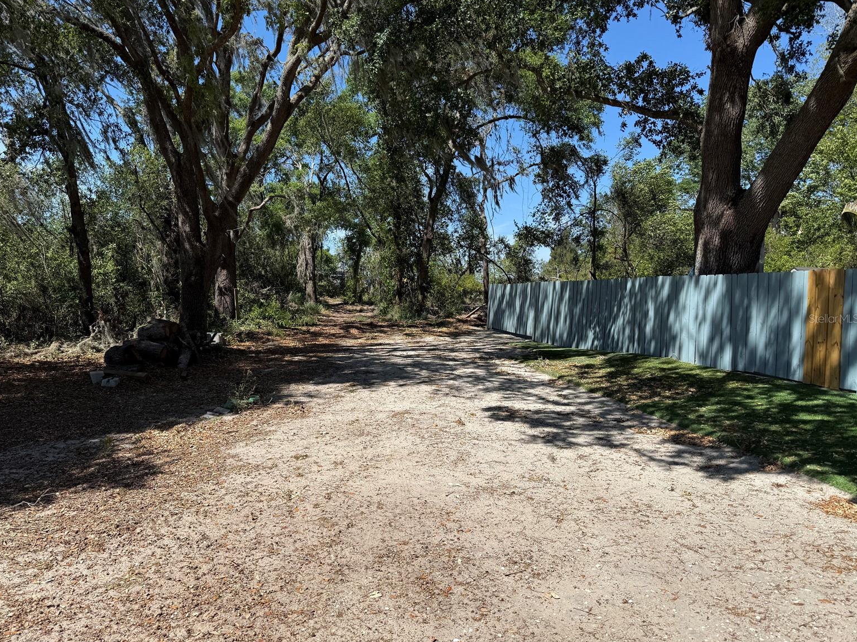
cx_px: 415
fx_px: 619
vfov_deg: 54.9
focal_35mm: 25
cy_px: 318
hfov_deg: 69.4
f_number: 1.78
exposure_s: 1/3953
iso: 80
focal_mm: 6.76
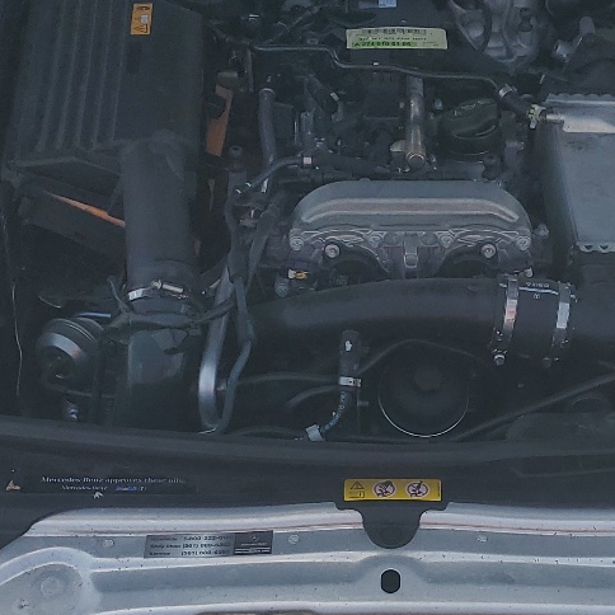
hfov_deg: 22.6
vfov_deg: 22.4
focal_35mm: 76
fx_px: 1528
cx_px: 428
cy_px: 511
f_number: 1.5
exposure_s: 1/3333
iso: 50
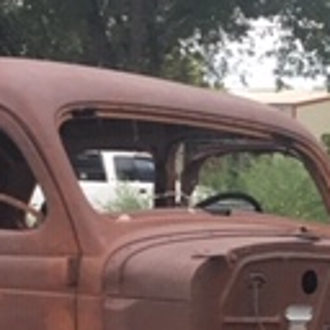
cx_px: 235
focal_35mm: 128
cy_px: 366
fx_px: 1381
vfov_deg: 13.4
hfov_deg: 13.6
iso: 32
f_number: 2.2
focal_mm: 4.15
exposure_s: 1/30
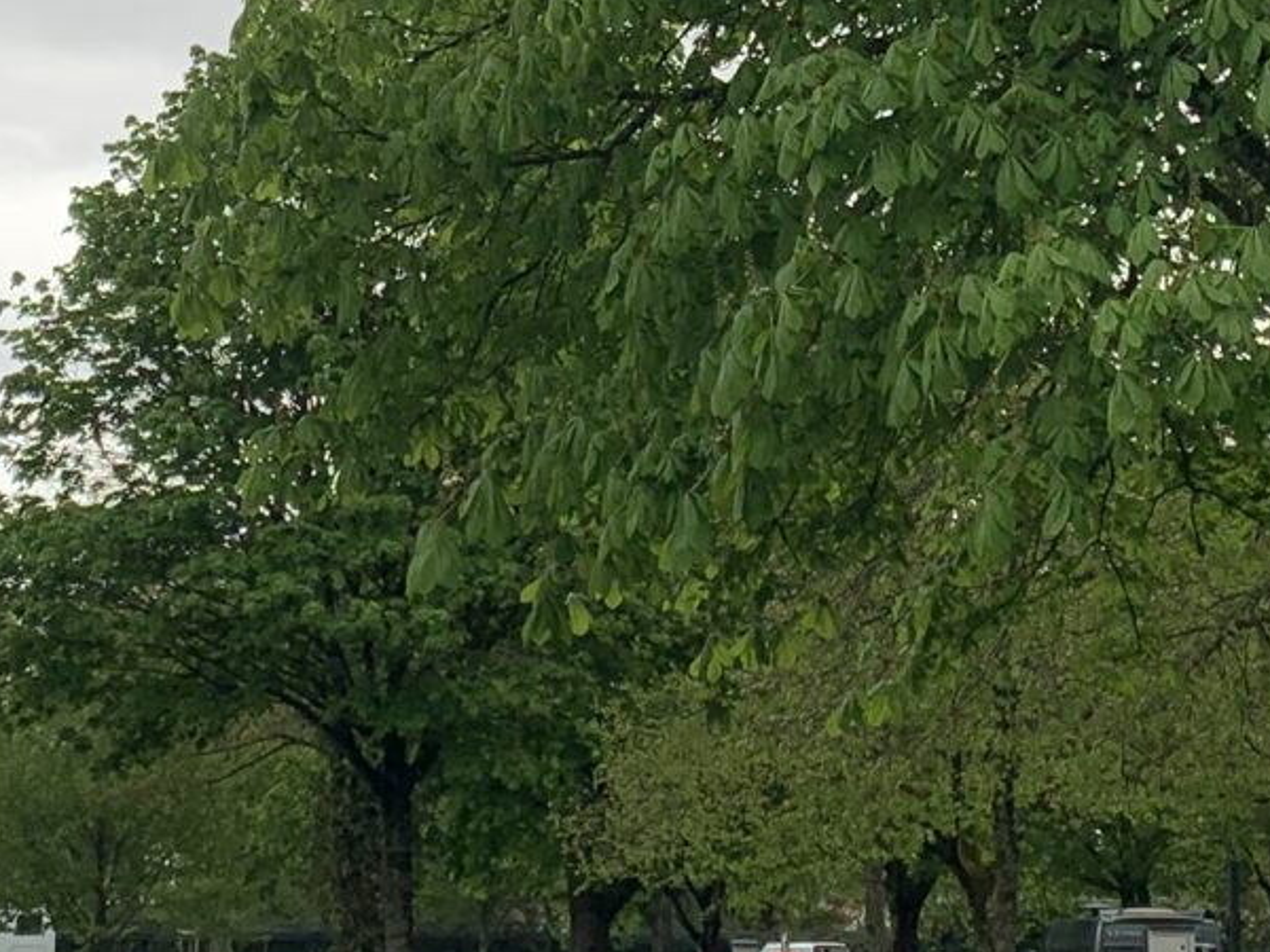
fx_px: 4072
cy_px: 30
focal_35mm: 111
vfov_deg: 13.2
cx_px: 591
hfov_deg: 17.7
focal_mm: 4.25
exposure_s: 1/334
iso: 25
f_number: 1.8
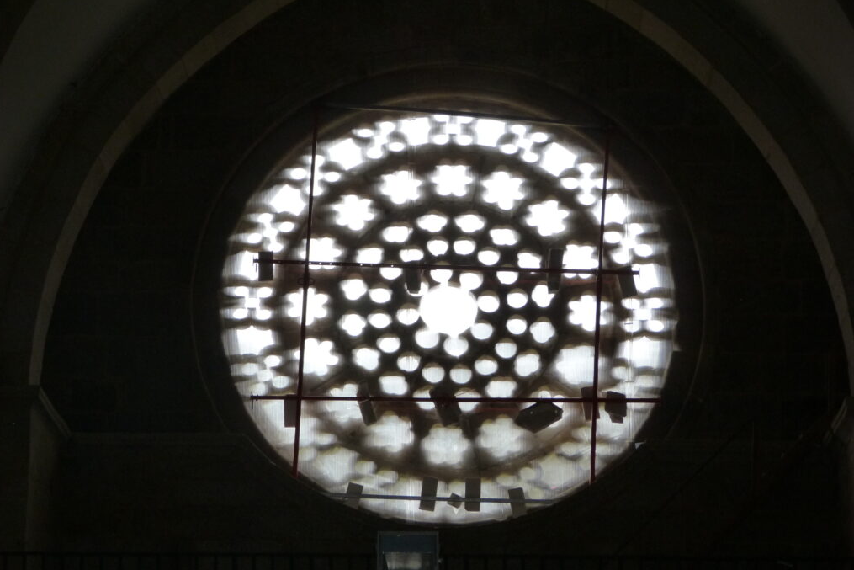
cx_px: 424
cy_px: 315
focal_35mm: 128
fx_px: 3037
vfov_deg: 10.7
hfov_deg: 16.0
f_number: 3.6
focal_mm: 21.9
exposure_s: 1/60
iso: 125
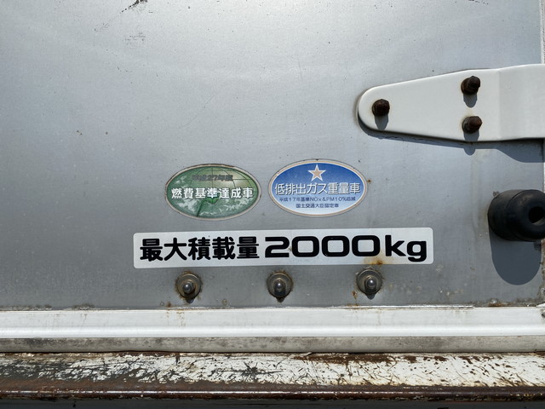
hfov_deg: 67.3
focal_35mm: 26
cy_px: 204
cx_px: 272
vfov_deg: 53.1
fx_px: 409
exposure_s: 1/8850
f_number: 1.8
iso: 32
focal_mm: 4.25
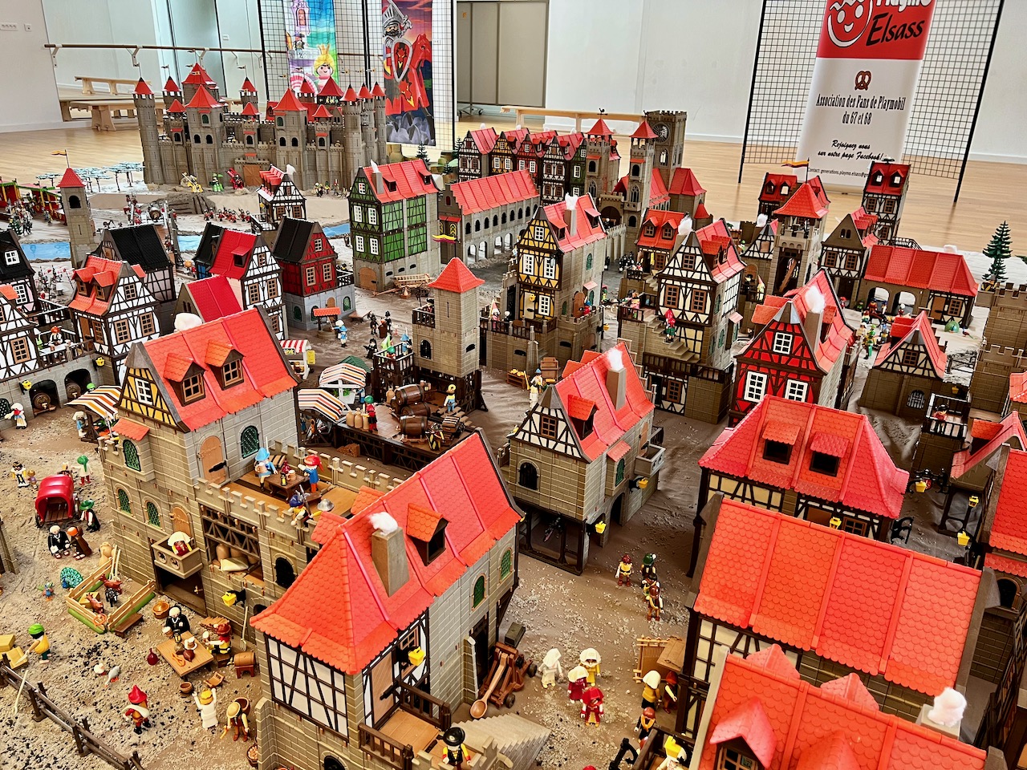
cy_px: 385
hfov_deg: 67.3
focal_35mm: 26
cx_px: 514
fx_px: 771
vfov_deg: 53.1
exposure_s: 1/80
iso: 125
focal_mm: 5.7
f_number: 1.5
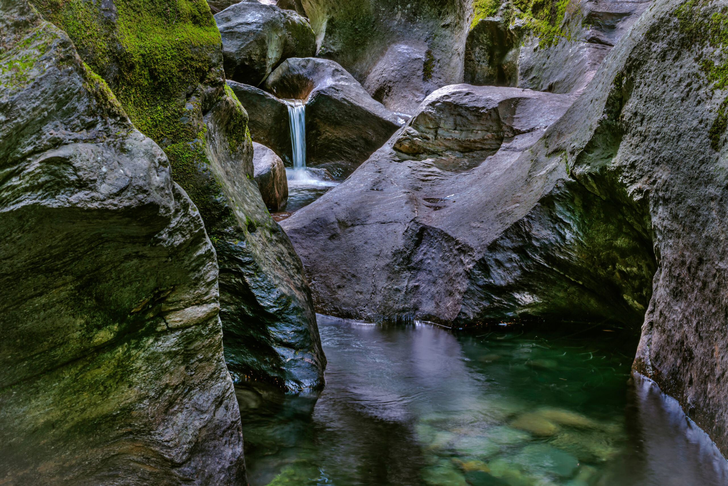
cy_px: 243
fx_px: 1011
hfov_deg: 39.6
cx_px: 364
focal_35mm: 50
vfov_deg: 27.0
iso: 100
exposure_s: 1/2.5
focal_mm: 50
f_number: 16
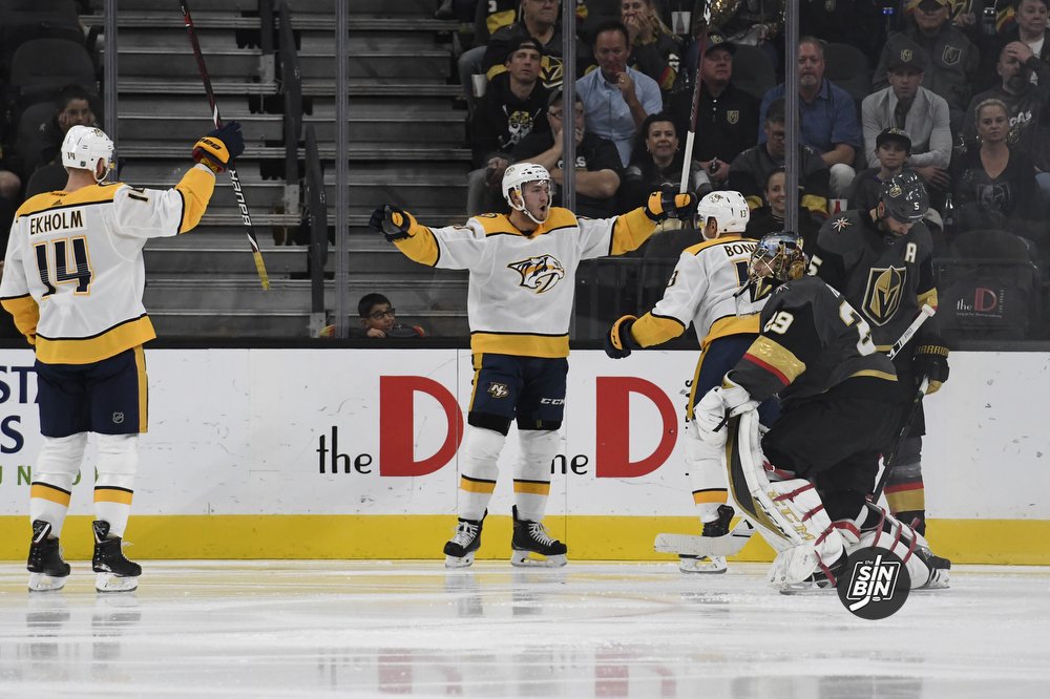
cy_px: 350
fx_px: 8747
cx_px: 525
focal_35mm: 300
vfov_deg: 4.6
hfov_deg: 6.9
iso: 2500
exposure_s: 1/2000
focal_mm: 200
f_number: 4
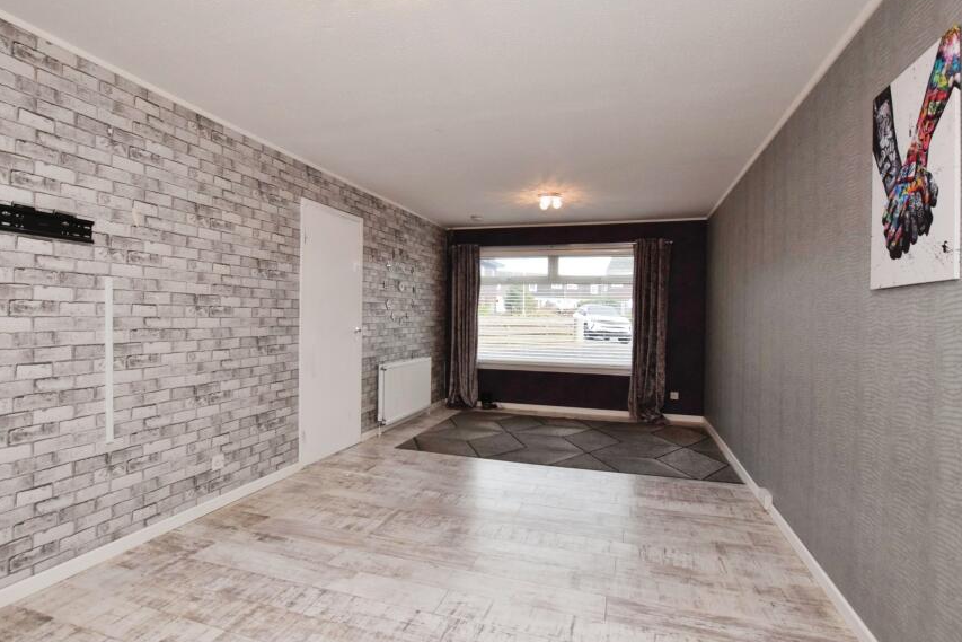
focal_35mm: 18
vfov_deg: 67.4
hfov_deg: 89.9
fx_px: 481
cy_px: 305
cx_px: 448
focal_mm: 10
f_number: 7.1
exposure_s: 1/60
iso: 500
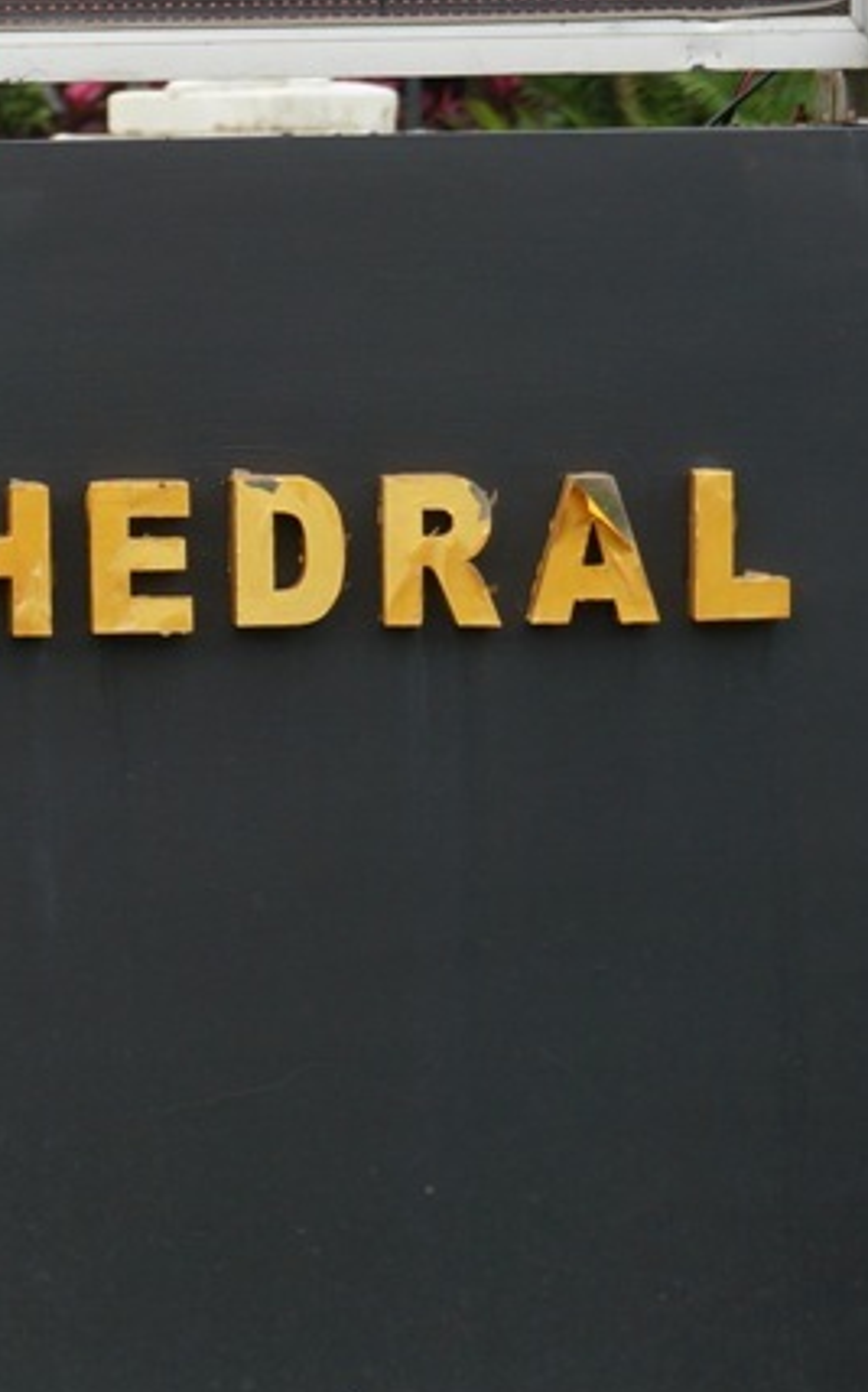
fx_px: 7448
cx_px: -549
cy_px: 348
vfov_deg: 10.6
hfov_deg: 6.6
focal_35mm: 197
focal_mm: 43
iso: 200
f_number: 5.6
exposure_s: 1/160
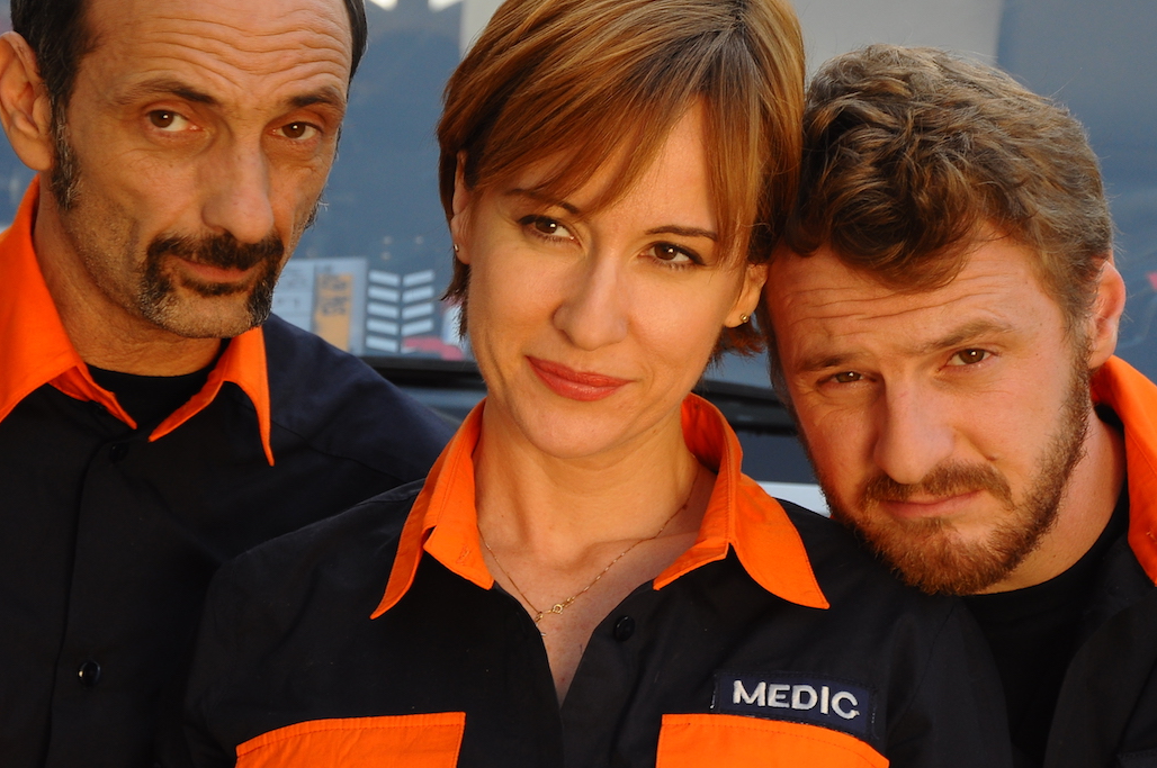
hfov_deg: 12.4
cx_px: 514
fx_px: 5329
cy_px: 306
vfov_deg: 8.2
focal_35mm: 166
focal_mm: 70
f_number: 5.3
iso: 320
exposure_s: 1/200
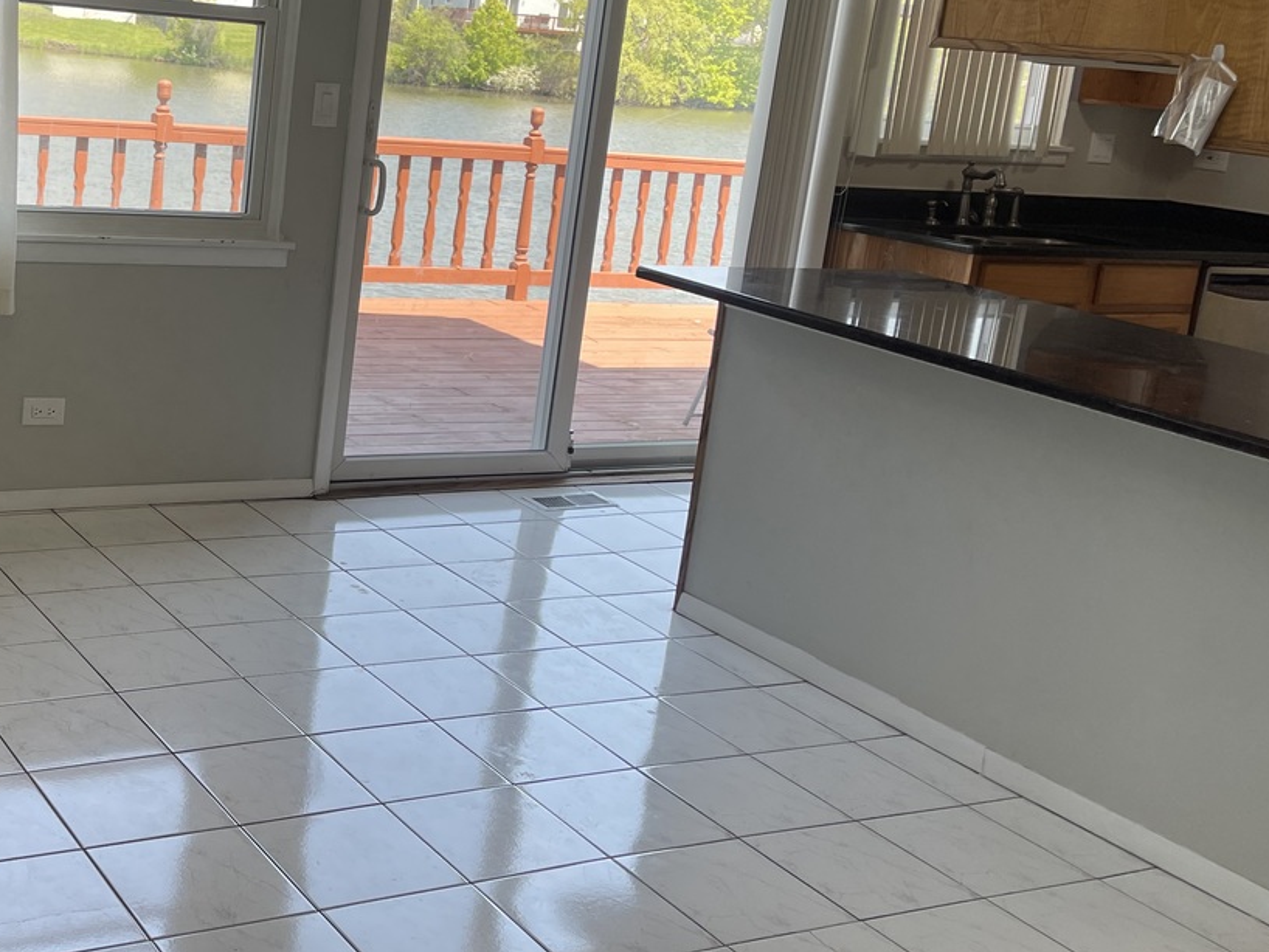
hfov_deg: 40.8
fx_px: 1613
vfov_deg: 32.7
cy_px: 354
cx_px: 225
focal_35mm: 44
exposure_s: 1/203
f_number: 1.6
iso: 32
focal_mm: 5.1
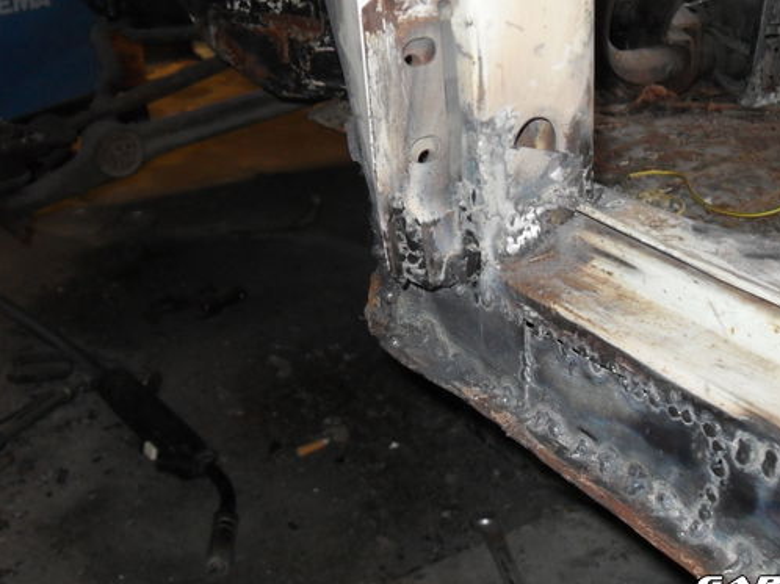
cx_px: 464
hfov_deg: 41.9
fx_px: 1013
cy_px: 224
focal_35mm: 45
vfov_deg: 32.0
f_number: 2.8
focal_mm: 6.2
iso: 200
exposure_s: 1/45
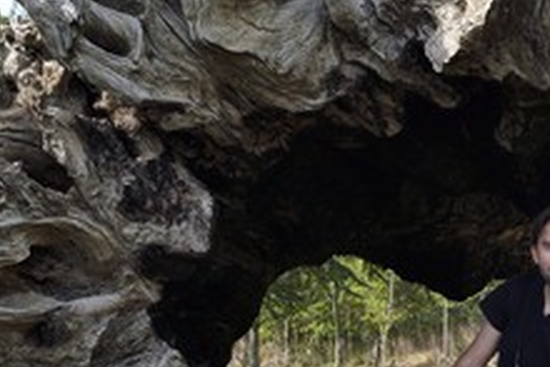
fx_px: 1223
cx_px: 518
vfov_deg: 16.9
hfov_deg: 24.5
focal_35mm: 80
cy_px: 327
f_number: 7.1
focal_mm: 42
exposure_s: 1/250
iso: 200
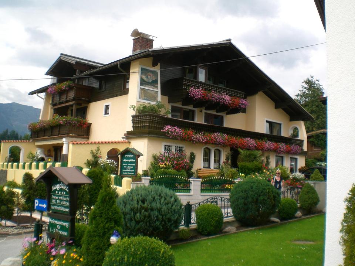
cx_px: 178
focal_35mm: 38
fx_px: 390
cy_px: 133
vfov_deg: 37.7
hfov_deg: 49.0
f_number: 4.4
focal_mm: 6.3
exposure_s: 1/200
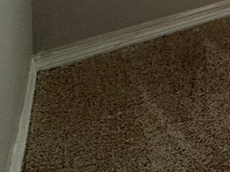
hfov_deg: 14.3
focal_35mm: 79
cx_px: 573
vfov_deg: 13.5
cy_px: -245
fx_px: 525
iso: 64
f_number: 2.2
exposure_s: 1/144
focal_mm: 2.22
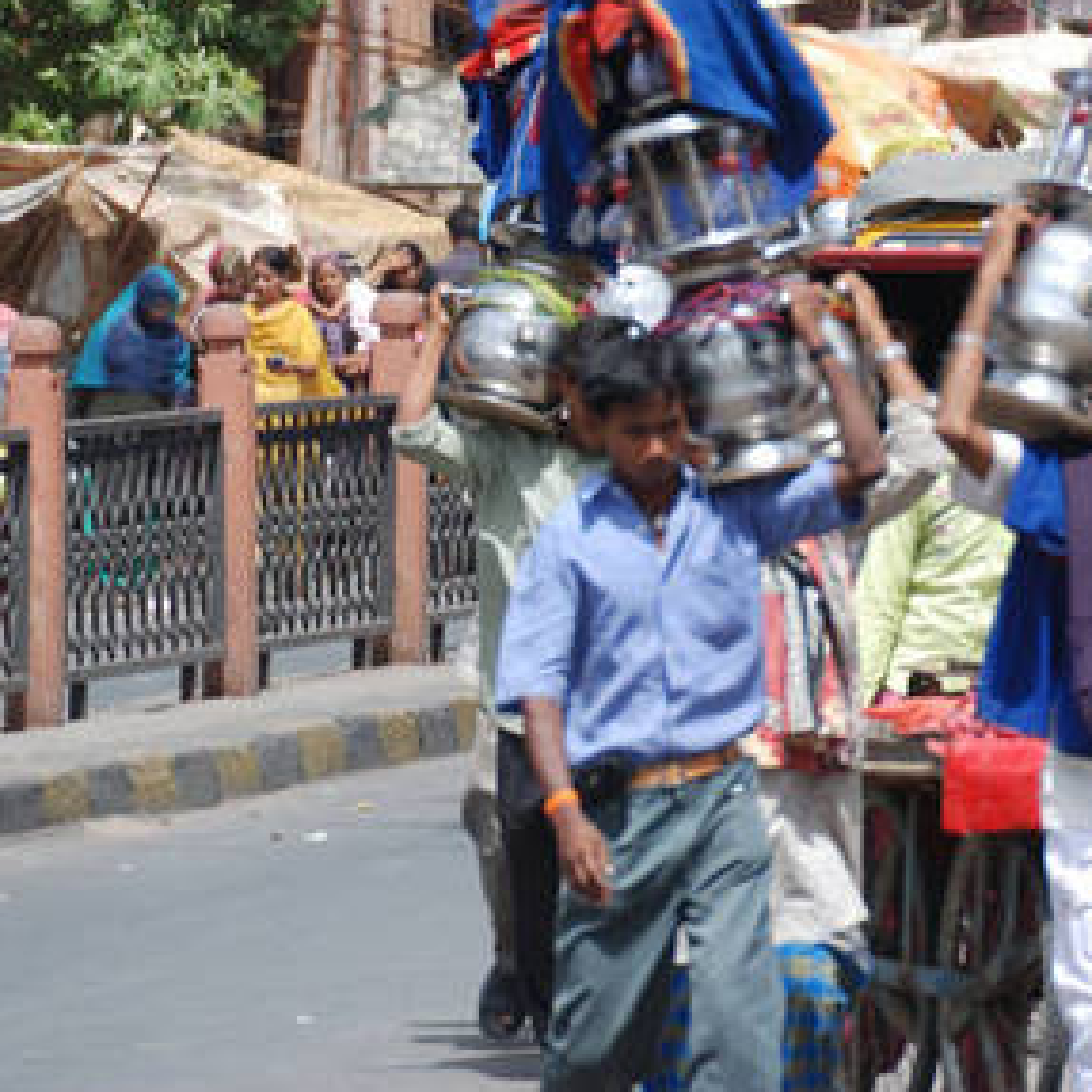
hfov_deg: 2.8
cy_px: 228
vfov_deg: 2.8
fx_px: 22199
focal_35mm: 622
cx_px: 868
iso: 100
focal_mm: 200
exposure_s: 1/250
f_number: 6.3
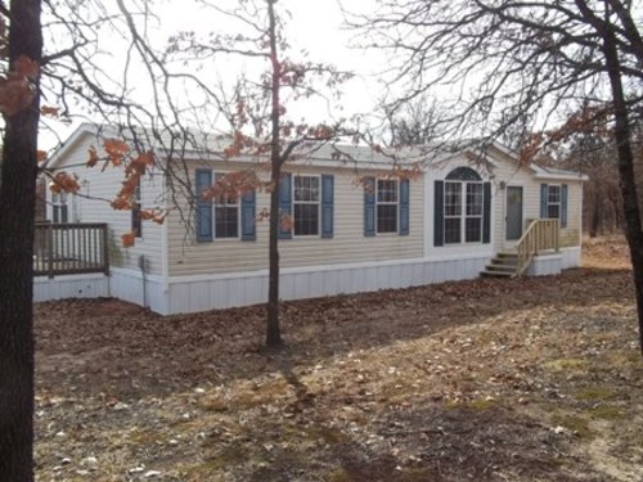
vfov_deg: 44.2
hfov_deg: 56.8
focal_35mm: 32
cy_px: 241
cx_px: 322
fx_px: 594
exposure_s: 1/200
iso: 80
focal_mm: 5.7
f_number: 5.5
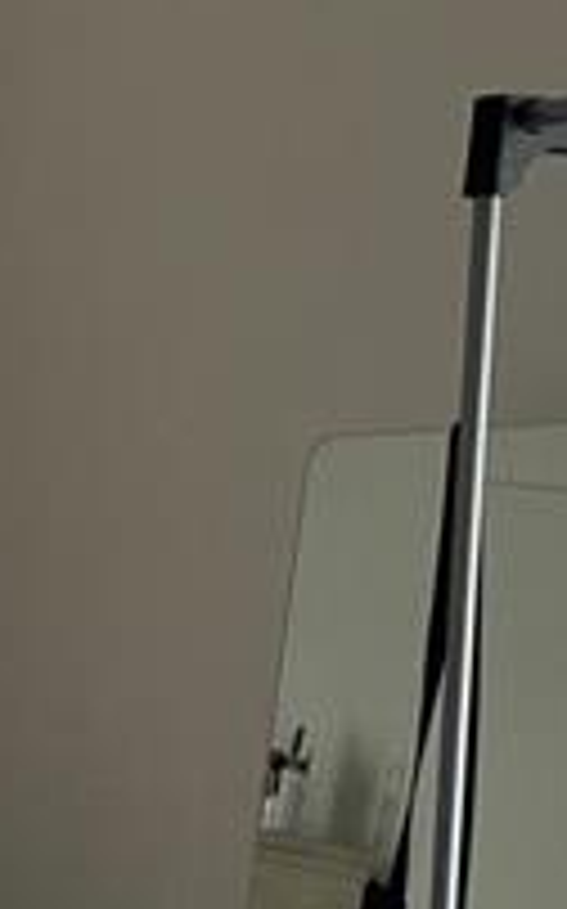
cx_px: -634
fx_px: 3466
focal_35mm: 140
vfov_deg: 14.0
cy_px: 1346
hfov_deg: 8.7
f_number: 1.6
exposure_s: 1/121
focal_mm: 4.2
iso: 100
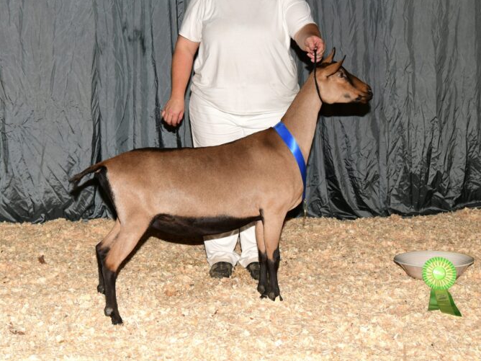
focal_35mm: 42
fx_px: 584
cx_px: 241
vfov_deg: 34.3
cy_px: 181
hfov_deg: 44.8
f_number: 5
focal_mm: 38
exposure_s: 1/250
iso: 250
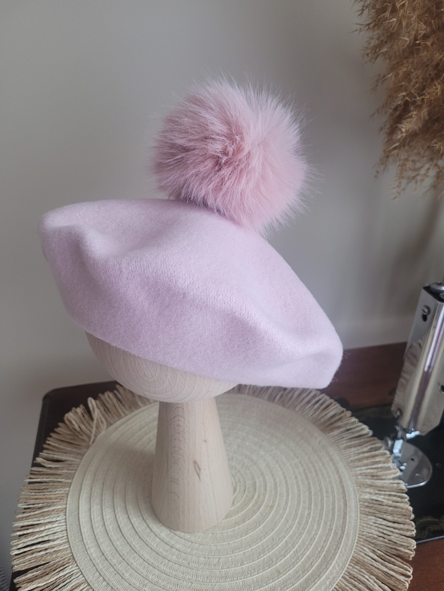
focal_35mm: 26
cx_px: 222
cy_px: 296
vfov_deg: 67.3
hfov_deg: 53.1
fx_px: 445
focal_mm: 5.4
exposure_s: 1/100
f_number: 1.8
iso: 320
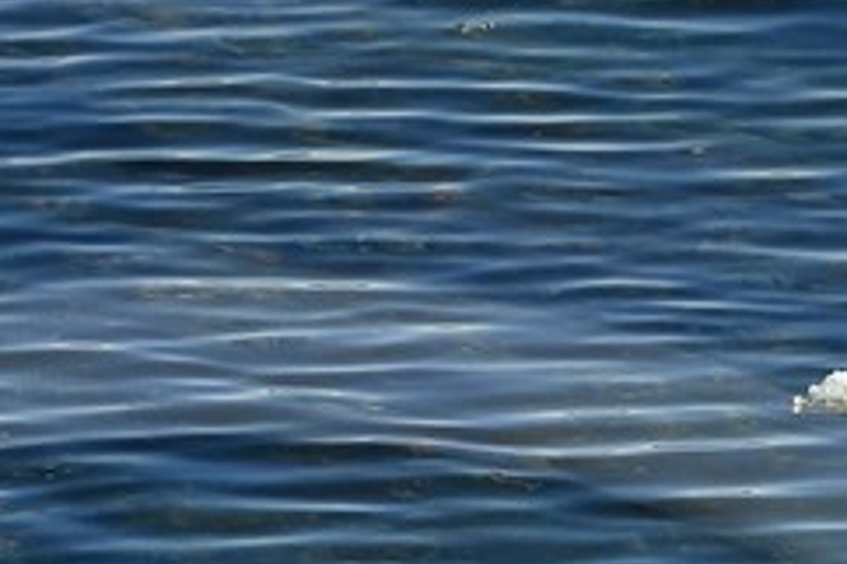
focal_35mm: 1324
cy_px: 1731
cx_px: 210
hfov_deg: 1.6
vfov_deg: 1.0
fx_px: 31129
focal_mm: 200
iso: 200
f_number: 10
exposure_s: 1/200
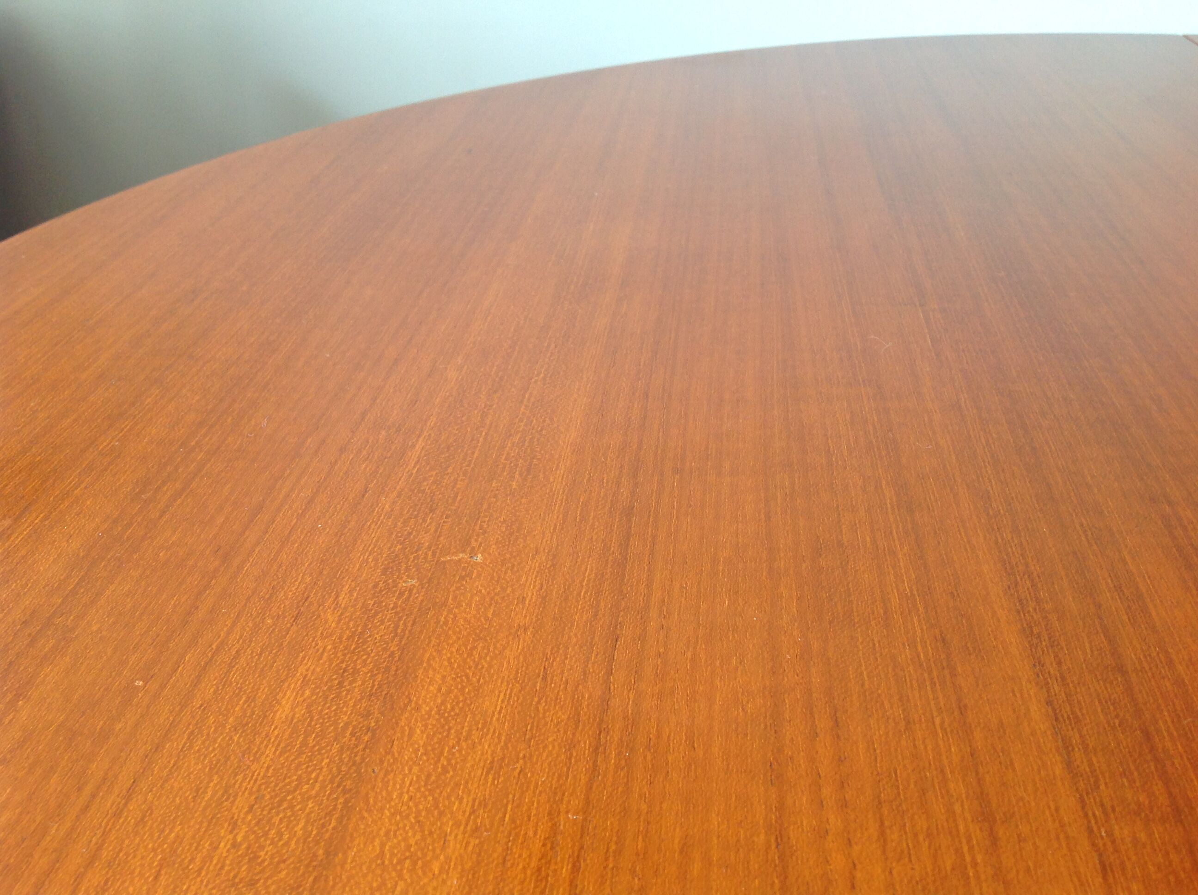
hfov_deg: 52.7
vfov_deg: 40.6
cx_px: 599
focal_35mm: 35
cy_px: 448
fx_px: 1209
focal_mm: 4.28
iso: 80
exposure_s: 1/15
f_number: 2.4
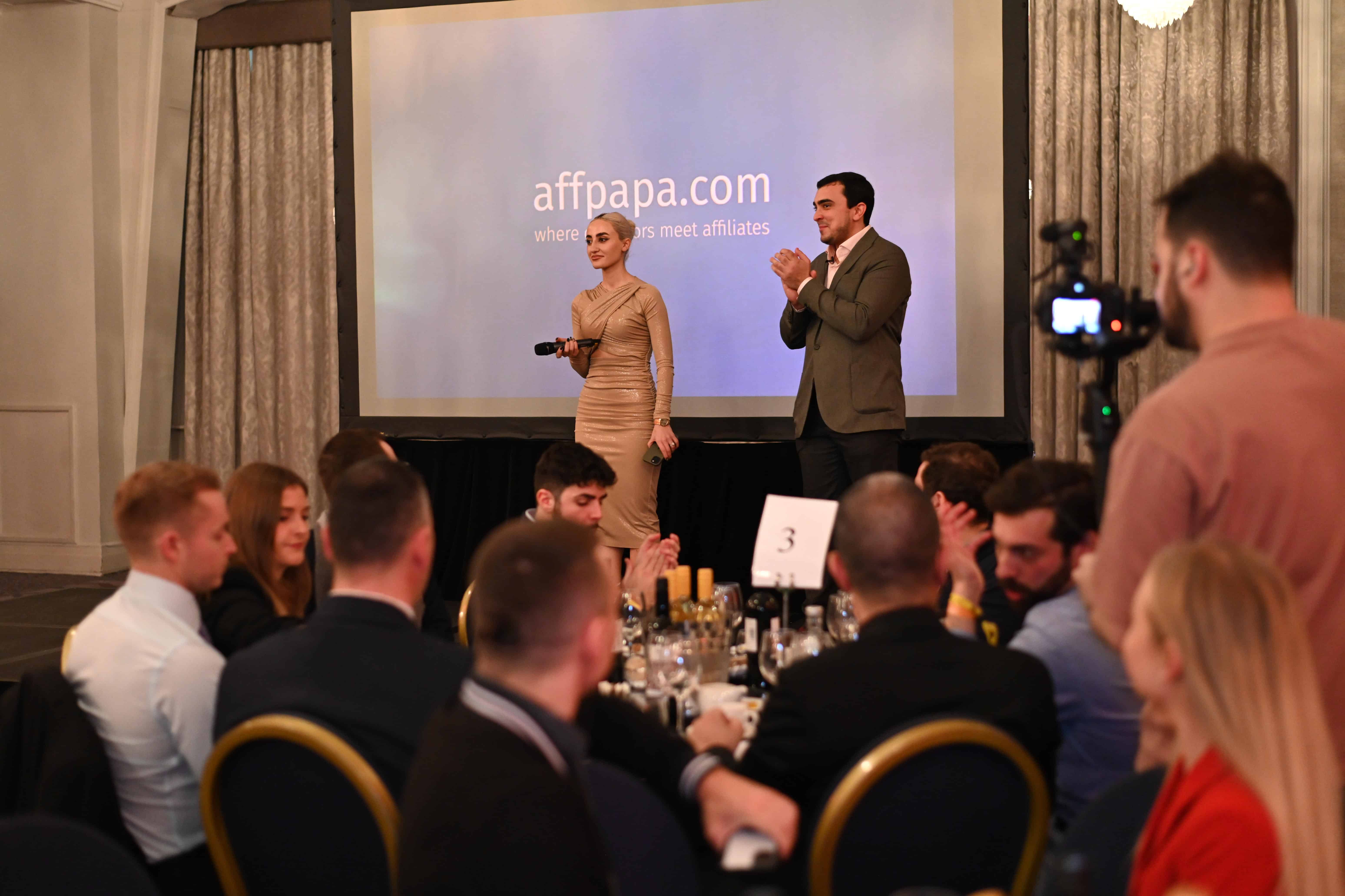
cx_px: 672
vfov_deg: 27.0
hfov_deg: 39.6
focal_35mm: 50
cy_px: 448
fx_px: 1868
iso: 2500
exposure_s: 1/125
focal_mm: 50
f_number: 2
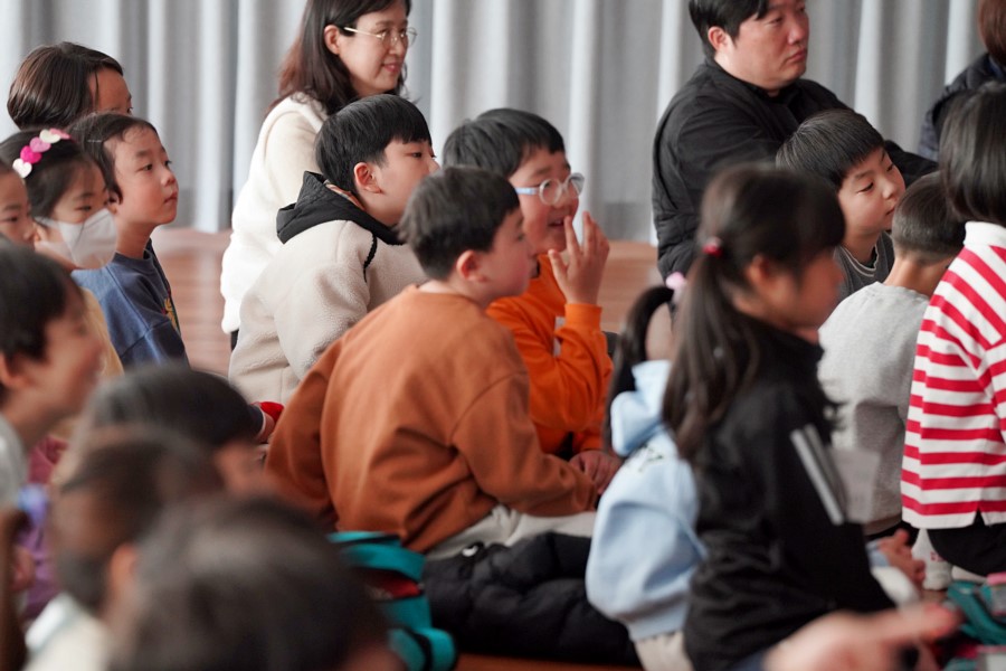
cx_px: 503
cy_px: 336
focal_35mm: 200
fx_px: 5588
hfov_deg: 10.3
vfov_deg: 6.9
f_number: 4
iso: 3200
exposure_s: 1/250
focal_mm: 200
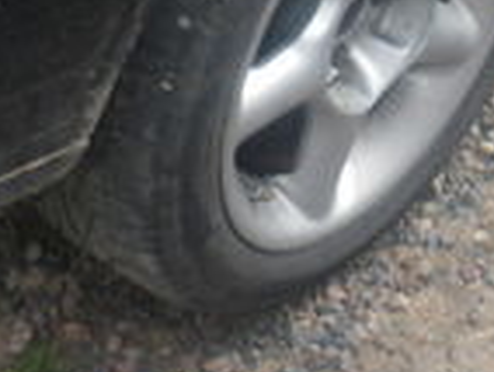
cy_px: -382
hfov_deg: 12.2
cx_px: 317
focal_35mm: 162
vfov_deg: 8.7
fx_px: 2316
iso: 64
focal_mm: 6.3
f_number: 3.5
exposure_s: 1/50
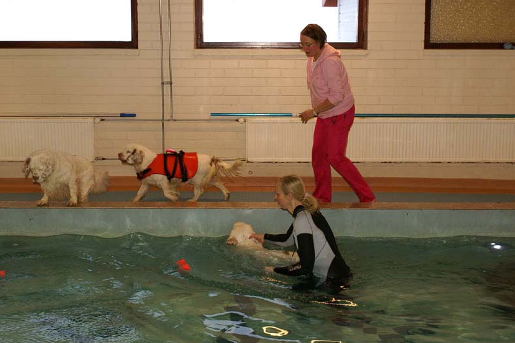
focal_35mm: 54
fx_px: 765
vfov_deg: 25.3
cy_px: 173
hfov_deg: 37.2
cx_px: 261
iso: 400
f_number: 5.6
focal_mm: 35
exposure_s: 1/60
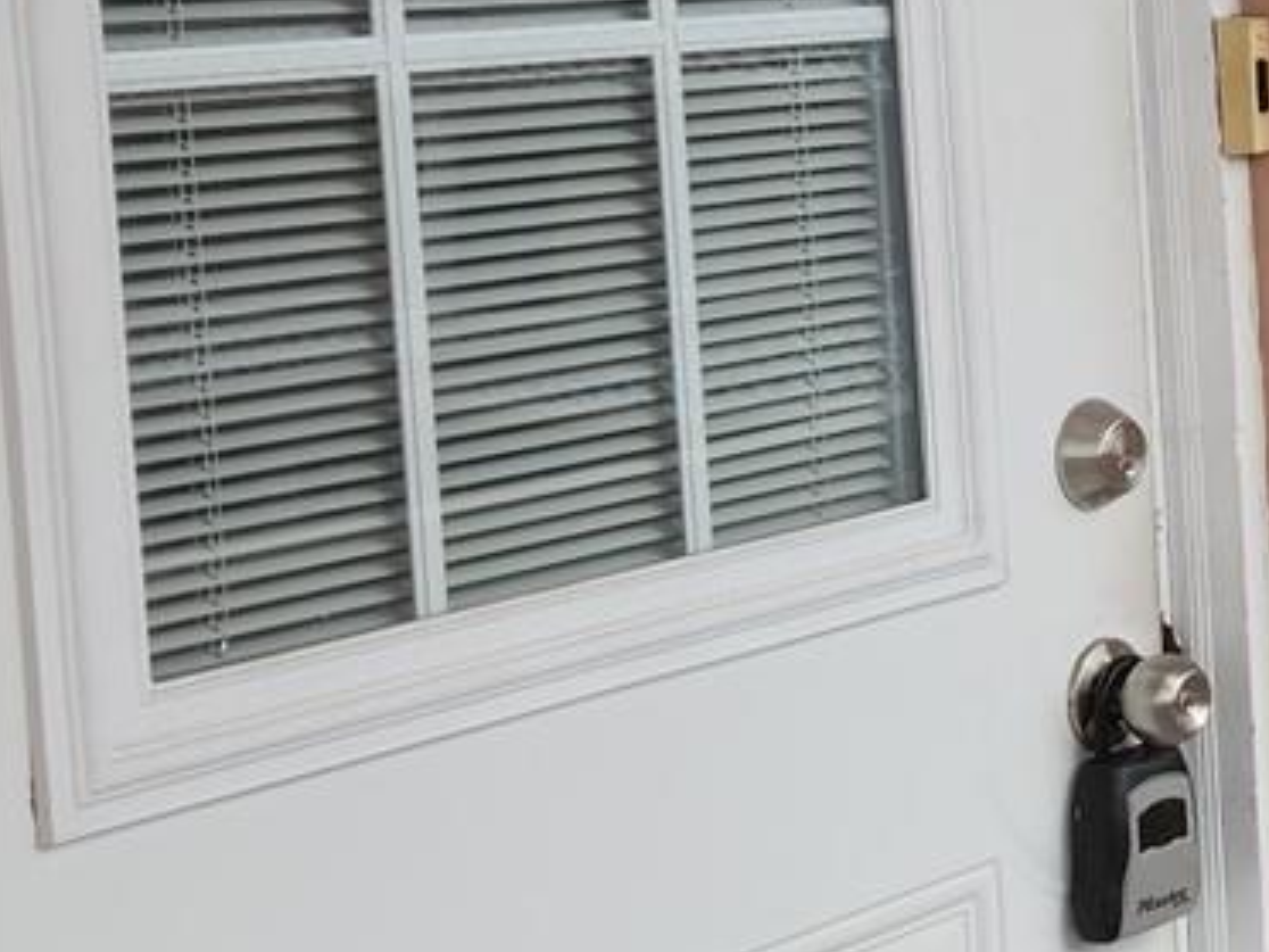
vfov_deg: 14.9
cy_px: 280
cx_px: 1668
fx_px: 3629
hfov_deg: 18.4
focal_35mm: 99
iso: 20
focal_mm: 5.4
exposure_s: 1/1044
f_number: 1.8
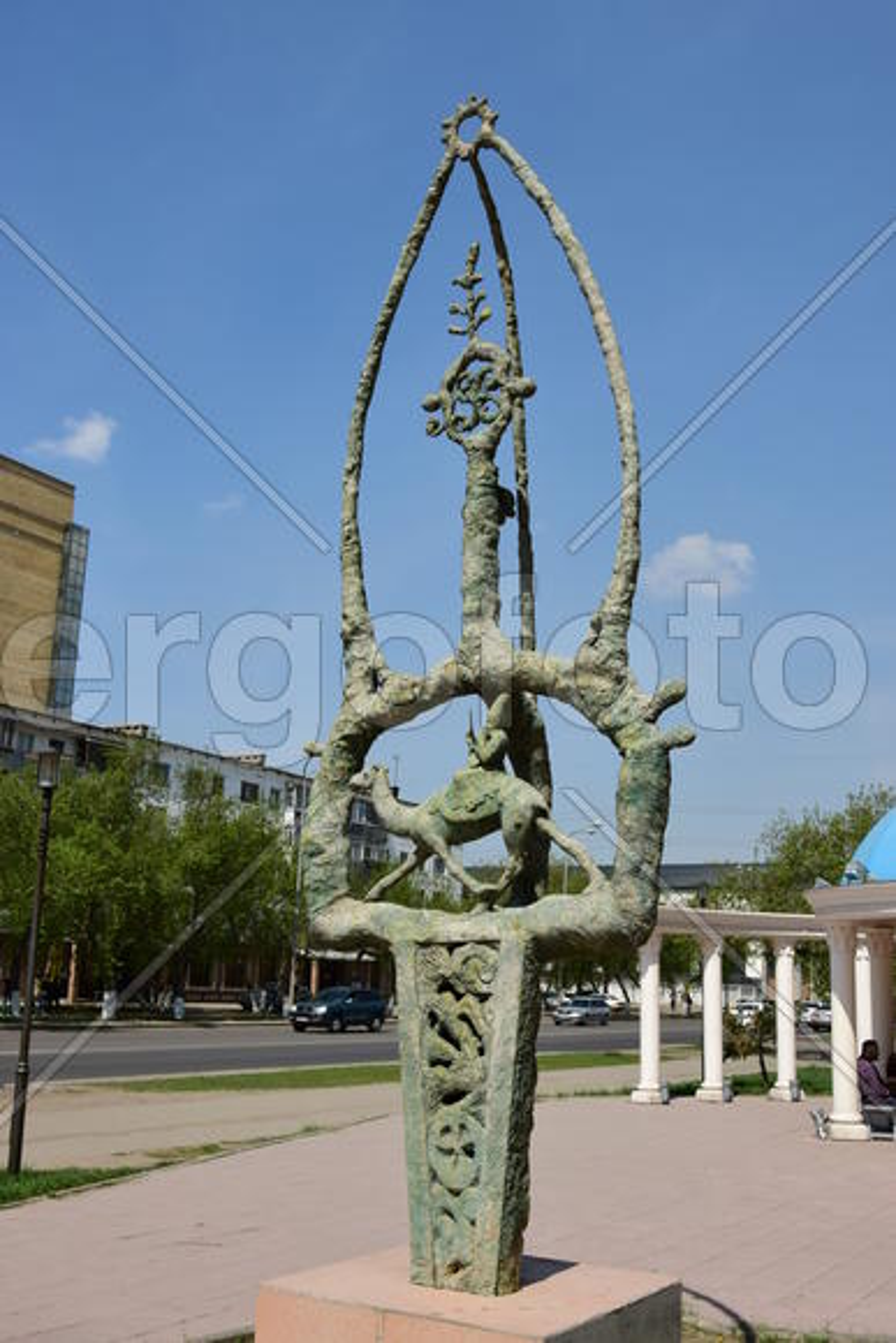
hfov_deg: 40.0
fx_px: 1231
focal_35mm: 33
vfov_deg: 57.2
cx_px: 448
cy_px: 672
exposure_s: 1/200
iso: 100
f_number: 10
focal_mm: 22
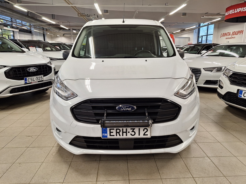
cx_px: 123
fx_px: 163
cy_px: 92
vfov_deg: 58.9
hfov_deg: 73.9
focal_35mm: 23
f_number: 1.8
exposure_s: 1/50
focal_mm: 5.54
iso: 64
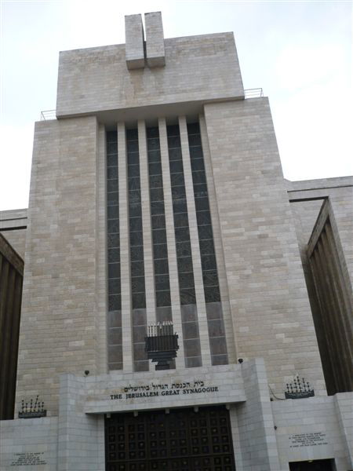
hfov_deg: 40.7
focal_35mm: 35
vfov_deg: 52.6
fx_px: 476
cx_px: 176
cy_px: 236
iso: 100
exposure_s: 1/640
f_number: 2.8
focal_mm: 5.8
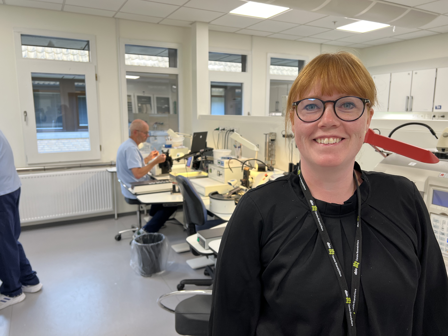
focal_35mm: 26
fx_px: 336
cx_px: 224
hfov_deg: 67.3
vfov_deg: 53.1
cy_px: 168
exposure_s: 1/100
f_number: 1.5
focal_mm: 5.7
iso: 80
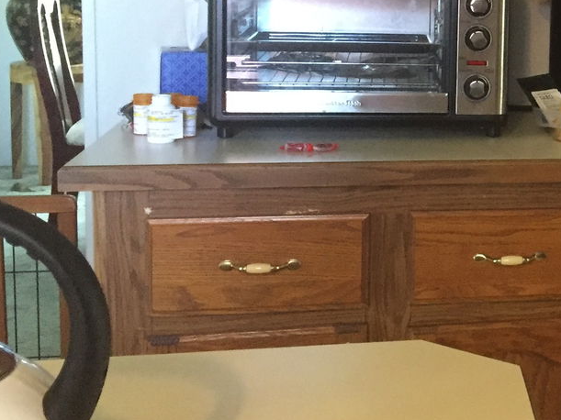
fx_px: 1231
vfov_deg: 19.1
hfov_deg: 23.3
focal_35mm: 76
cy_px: 49
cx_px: 684
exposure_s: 1/15
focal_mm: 4.15
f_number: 2.2
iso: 320
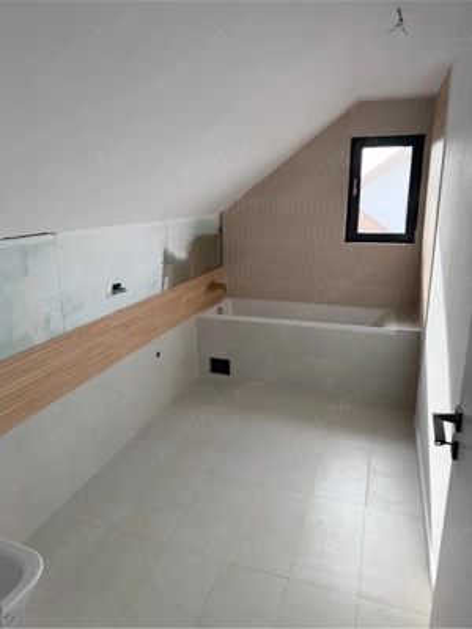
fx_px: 436
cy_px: 314
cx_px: 236
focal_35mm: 24
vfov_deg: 71.6
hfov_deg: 56.8
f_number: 1.78
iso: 125
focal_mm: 6.76
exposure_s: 1/207
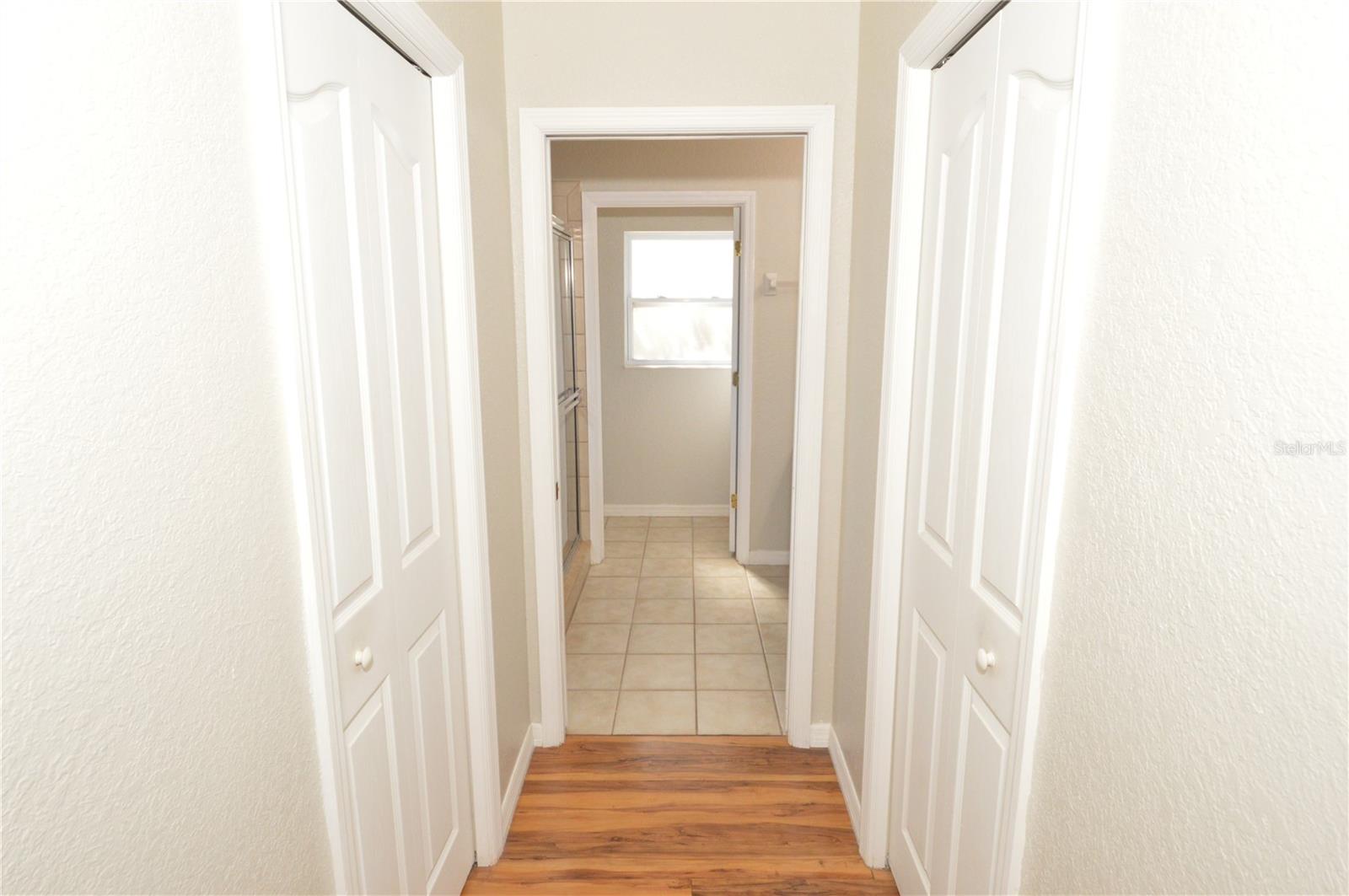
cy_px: 448
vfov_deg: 67.3
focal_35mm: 18
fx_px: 674
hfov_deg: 90.1
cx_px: 674
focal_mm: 12
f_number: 9
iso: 1600
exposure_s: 1/60
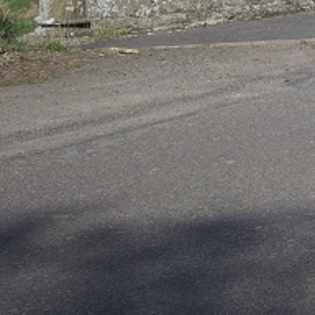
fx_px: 1637
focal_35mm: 159
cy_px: -36
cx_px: 725
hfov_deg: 9.8
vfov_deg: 10.8
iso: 100
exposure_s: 1/1250
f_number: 4
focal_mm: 24
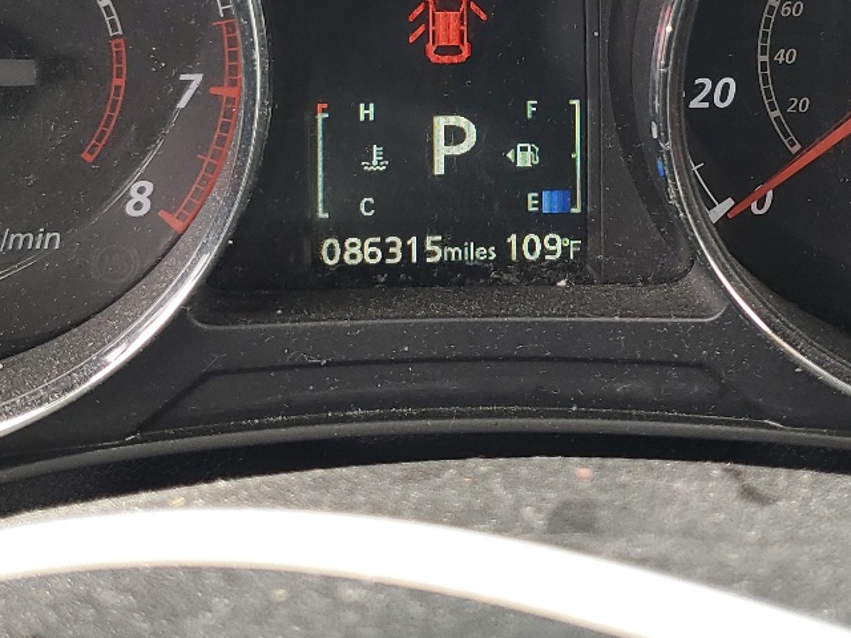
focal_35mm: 65
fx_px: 1598
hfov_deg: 29.8
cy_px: 29
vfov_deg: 21.9
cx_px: 460
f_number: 1.5
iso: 50
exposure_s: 1/145
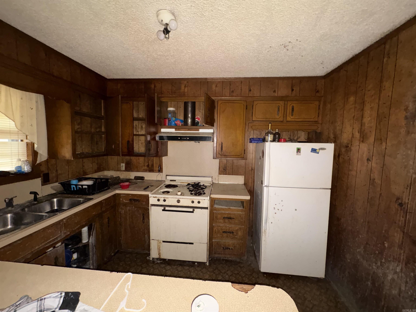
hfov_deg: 102.1
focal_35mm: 14
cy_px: 156
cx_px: 208
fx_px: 168
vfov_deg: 85.7
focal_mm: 2.22
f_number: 2.2
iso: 320
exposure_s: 1/16
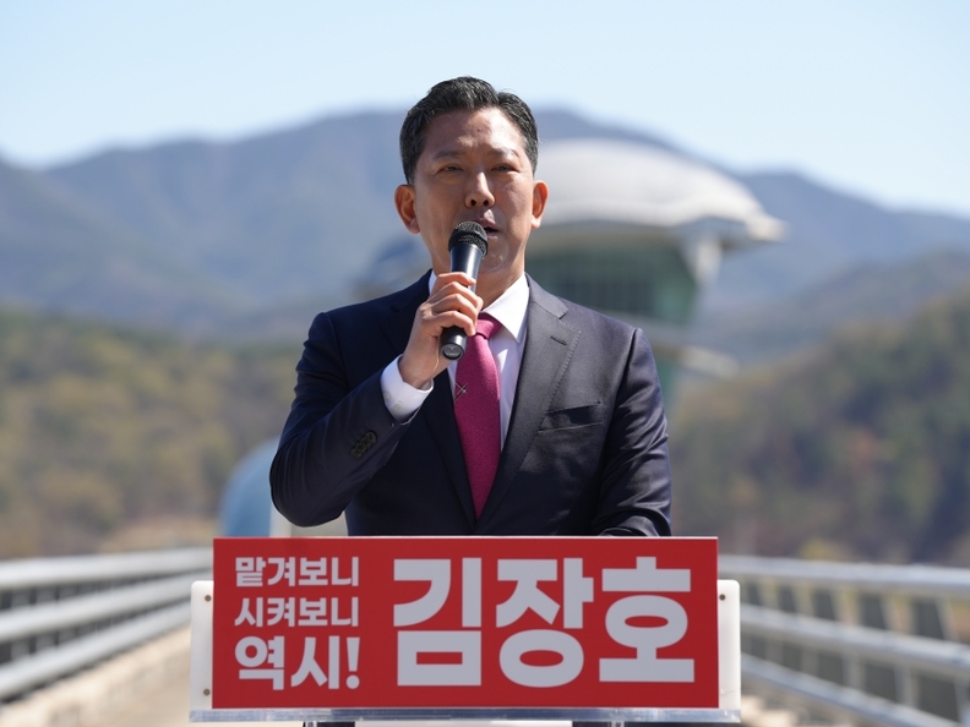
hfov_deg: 13.7
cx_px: 477
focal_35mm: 144
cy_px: 362
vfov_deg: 10.3
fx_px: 4035
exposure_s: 1/500
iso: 100
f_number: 4.5
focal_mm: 132
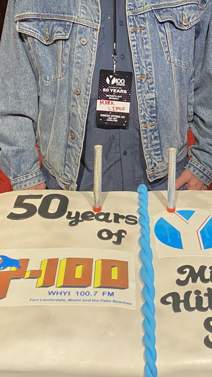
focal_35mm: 53
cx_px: 117
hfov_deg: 22.6
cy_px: 93
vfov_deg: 38.1
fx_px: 530
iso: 400
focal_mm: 4.25
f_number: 1.8
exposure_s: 1/60
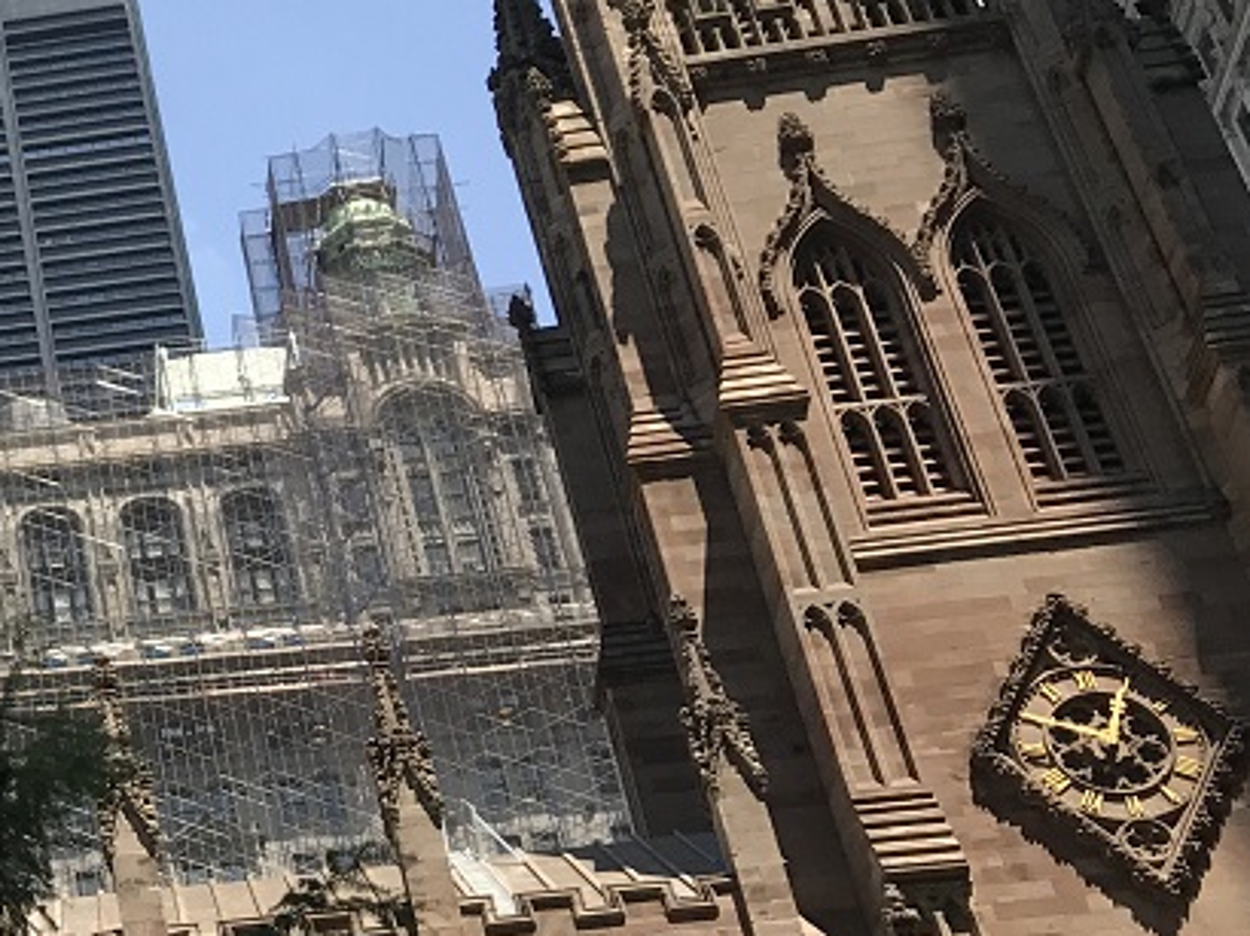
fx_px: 2959
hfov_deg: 20.8
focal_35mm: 82
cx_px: -540
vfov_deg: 17.9
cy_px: 226
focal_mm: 3.99
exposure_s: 1/1520
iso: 20
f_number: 1.8
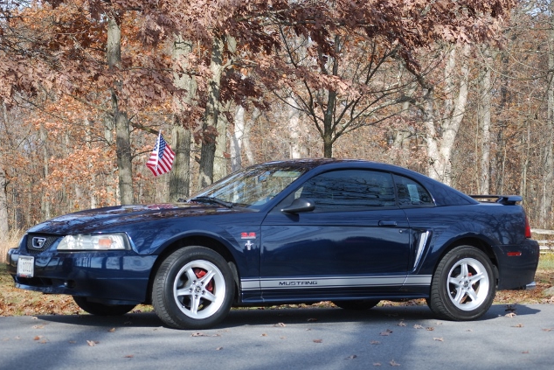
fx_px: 1447
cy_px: 184
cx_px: 275
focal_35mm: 94
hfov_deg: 21.7
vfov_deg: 14.6
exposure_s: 1/320
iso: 200
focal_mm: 62
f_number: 4.5
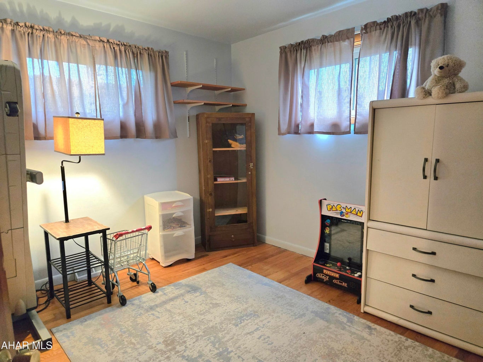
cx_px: 242
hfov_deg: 73.9
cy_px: 181
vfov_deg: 58.9
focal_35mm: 23
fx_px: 321
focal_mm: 5.4
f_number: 1.8
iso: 640
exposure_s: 1/120
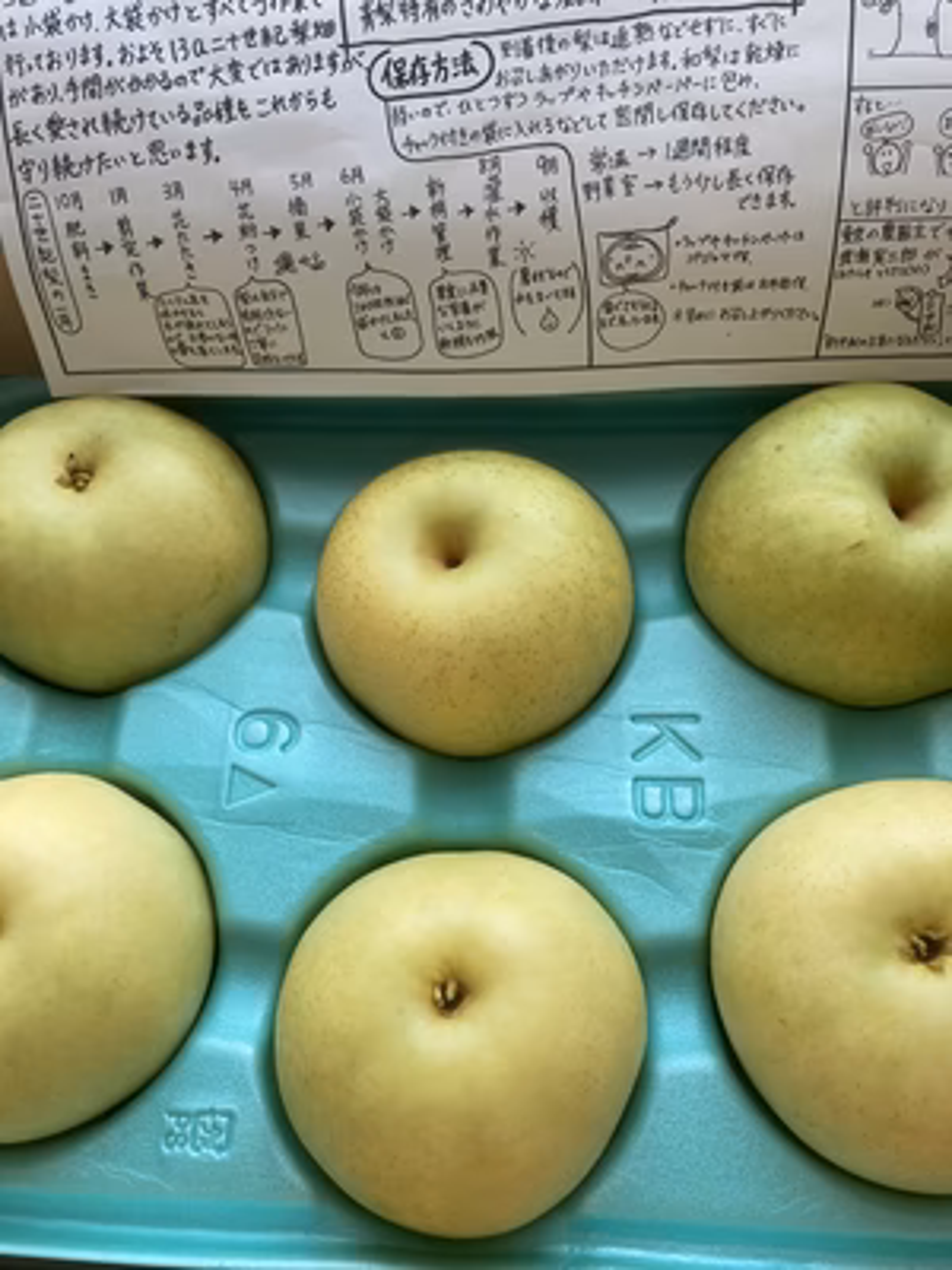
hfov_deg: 49.7
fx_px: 1027
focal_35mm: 28
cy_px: 635
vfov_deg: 63.4
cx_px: 476
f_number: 1.8
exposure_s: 1/121
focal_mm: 3.99
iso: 32
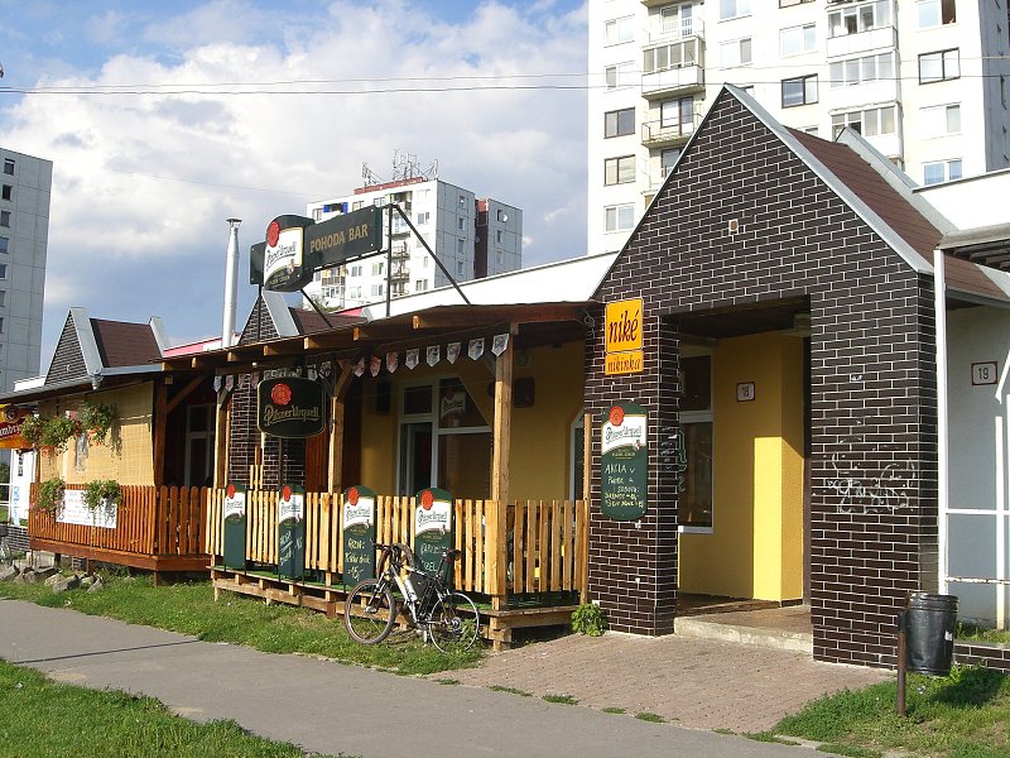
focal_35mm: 38
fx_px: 1109
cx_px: 505
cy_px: 379
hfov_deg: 49.0
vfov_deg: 37.7
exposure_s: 1/640
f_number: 4.4
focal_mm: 6.3
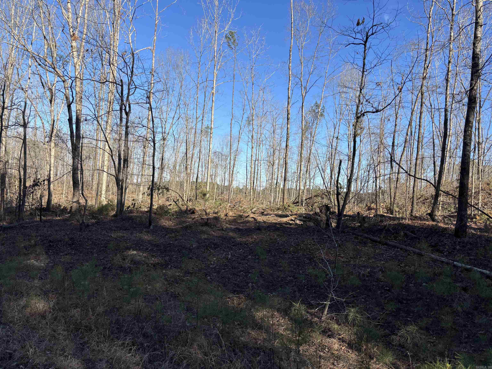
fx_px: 370
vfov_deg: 53.1
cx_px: 246
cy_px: 184
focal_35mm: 26
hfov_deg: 67.3
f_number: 1.6
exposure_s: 1/1845
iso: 50
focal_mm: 5.96
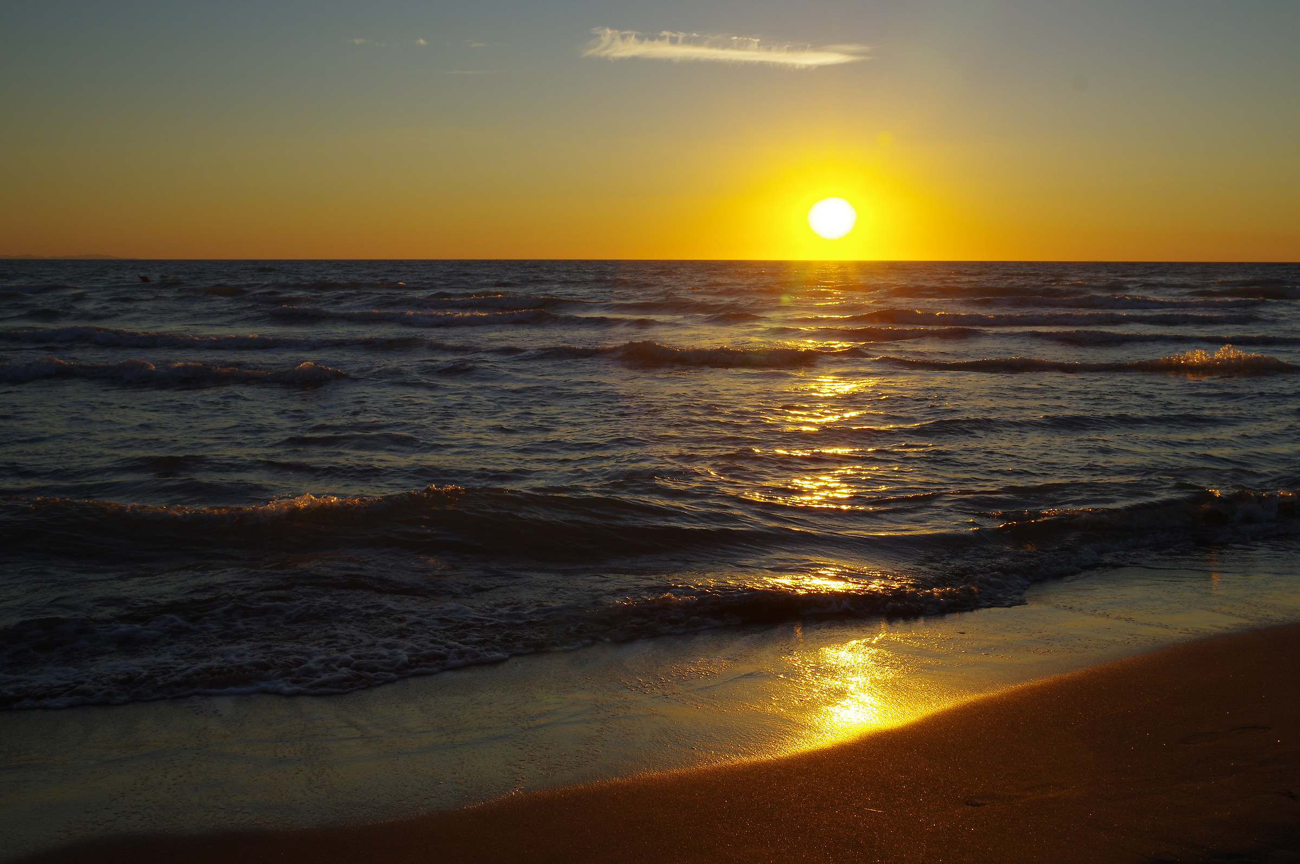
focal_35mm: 36
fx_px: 1299
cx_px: 650
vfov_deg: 36.8
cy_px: 432
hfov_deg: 53.2
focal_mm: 24
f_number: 9
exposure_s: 1/125
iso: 200
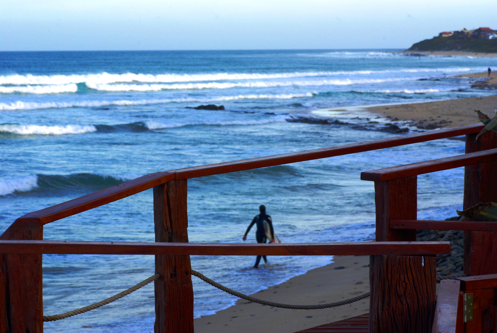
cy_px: 166
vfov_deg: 10.2
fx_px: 1866
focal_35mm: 135
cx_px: 248
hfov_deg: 15.2
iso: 100
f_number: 9.5
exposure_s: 1/45
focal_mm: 90
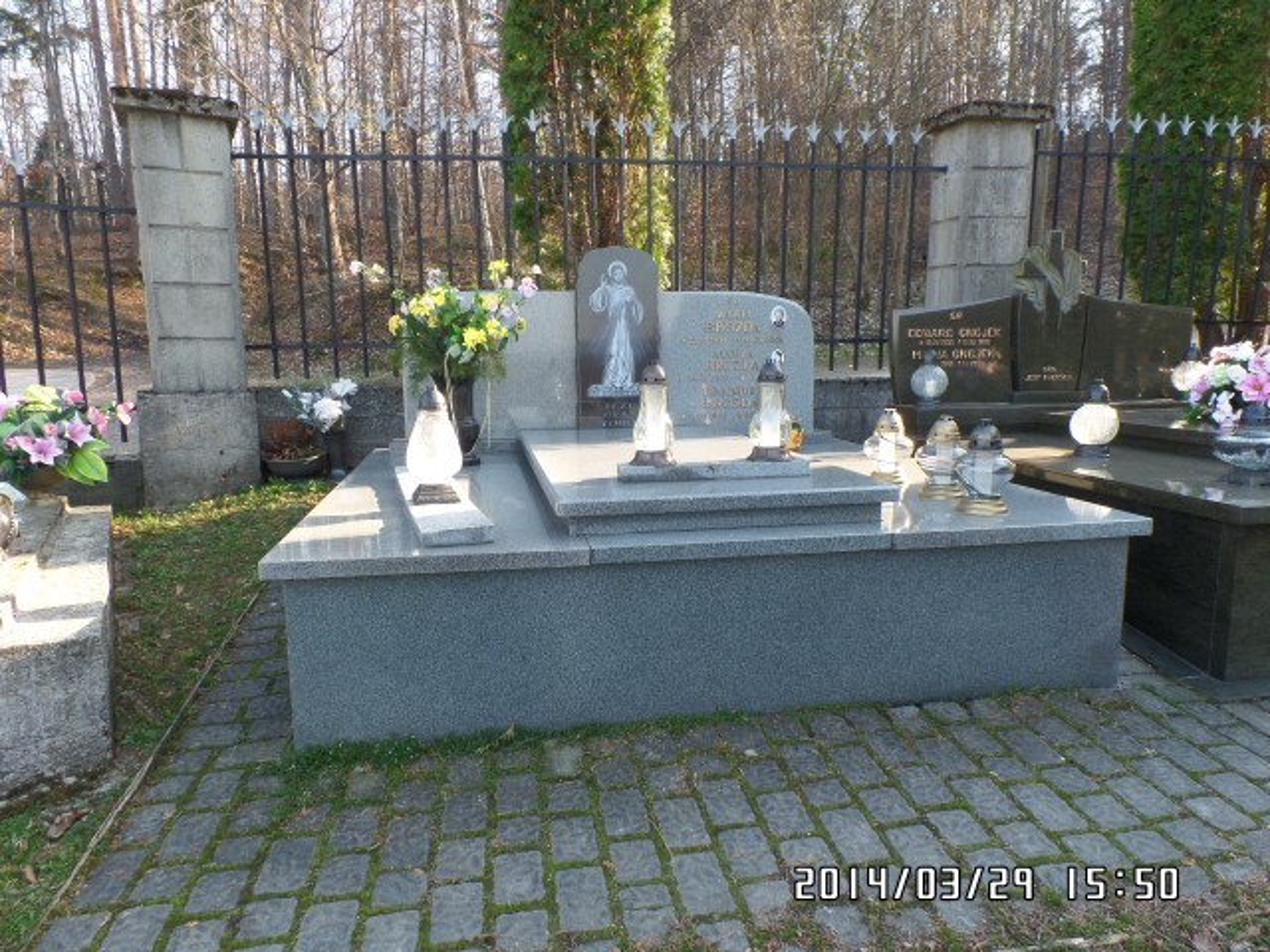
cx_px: 635
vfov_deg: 58.9
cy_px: 476
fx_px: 844
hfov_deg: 73.9
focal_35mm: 23
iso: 100
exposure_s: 1/90
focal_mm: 4.1
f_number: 3.5
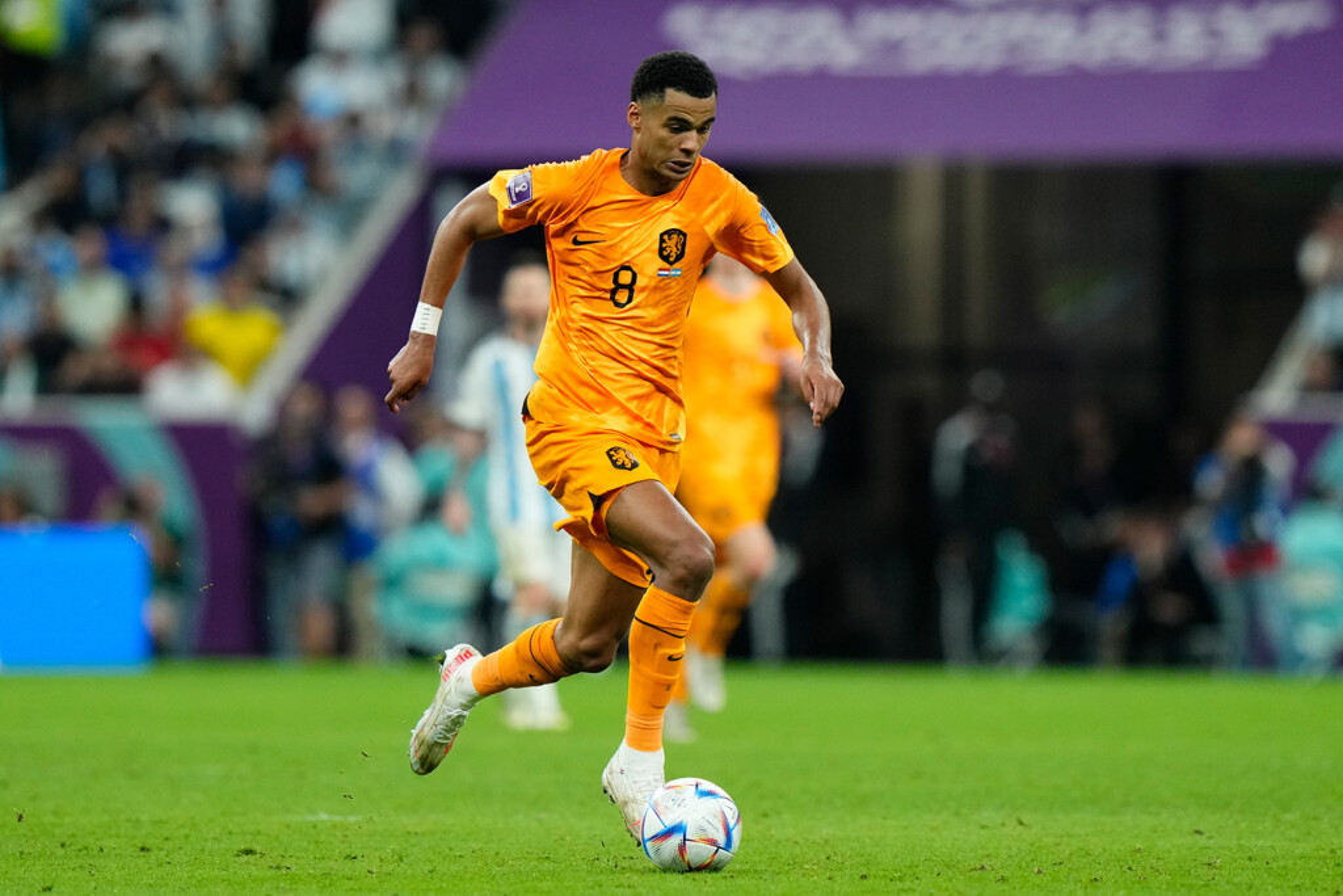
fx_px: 14923
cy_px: 448
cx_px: 672
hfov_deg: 5.2
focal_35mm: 400
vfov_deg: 3.4
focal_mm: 400
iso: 2500
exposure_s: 1/1600
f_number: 3.2
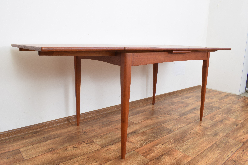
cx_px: 124
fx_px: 186
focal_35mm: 27
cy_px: 82
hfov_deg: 67.4
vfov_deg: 47.9
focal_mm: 18
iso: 100
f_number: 22
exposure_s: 4
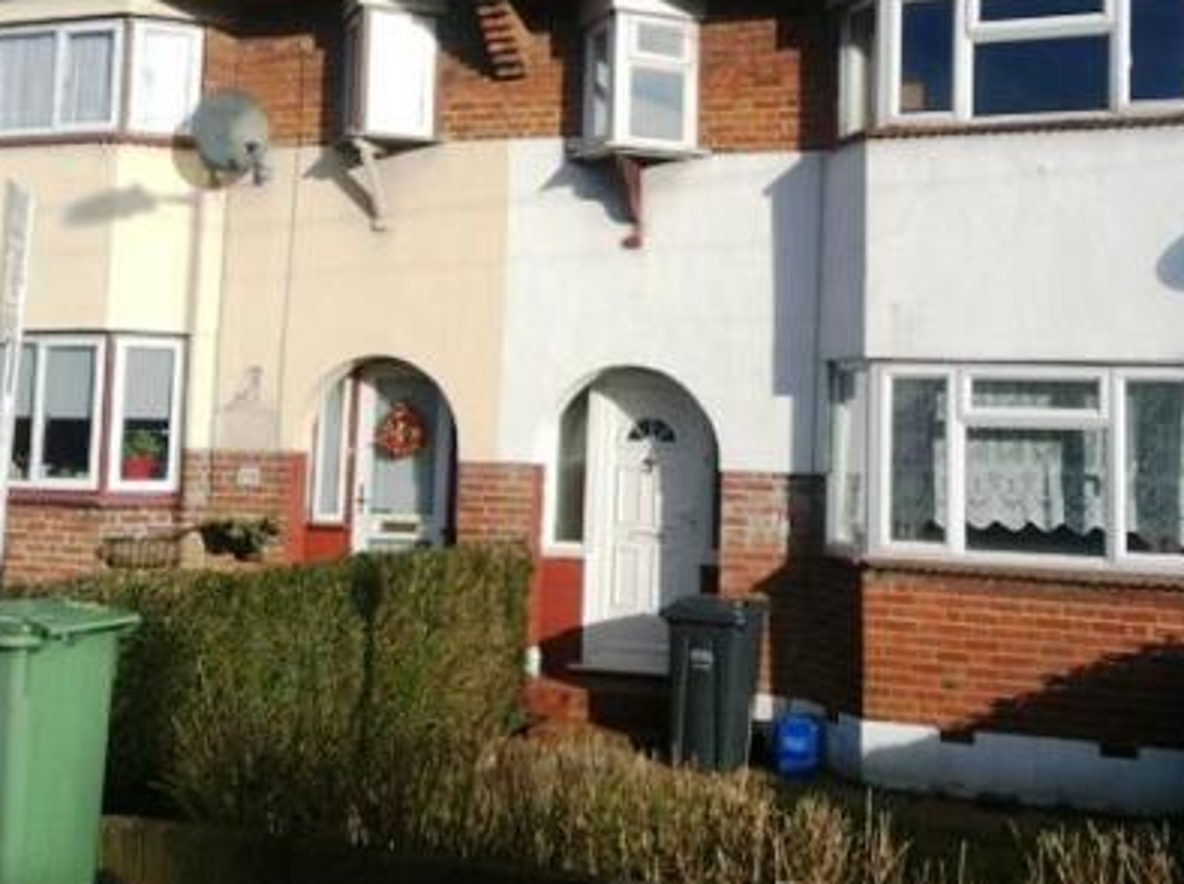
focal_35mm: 52
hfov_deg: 36.6
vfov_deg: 27.8
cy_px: 287
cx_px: 762
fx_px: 1775
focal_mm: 3.85
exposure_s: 1/2250
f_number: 2.8
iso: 80
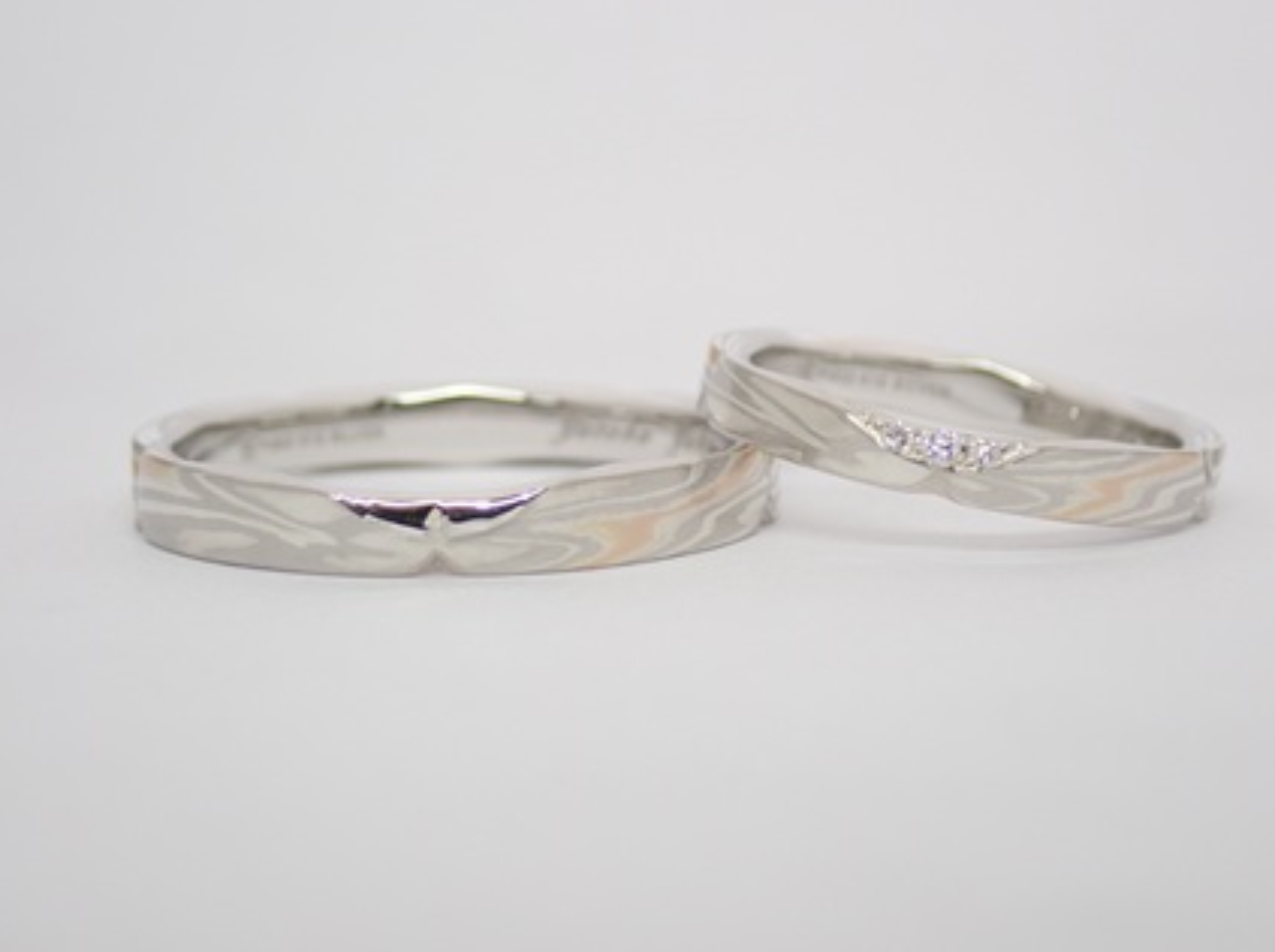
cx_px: 672
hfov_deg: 23.9
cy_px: 453
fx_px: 3016
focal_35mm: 82
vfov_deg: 17.9
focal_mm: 13.65
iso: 200
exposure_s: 1/125
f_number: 4.1
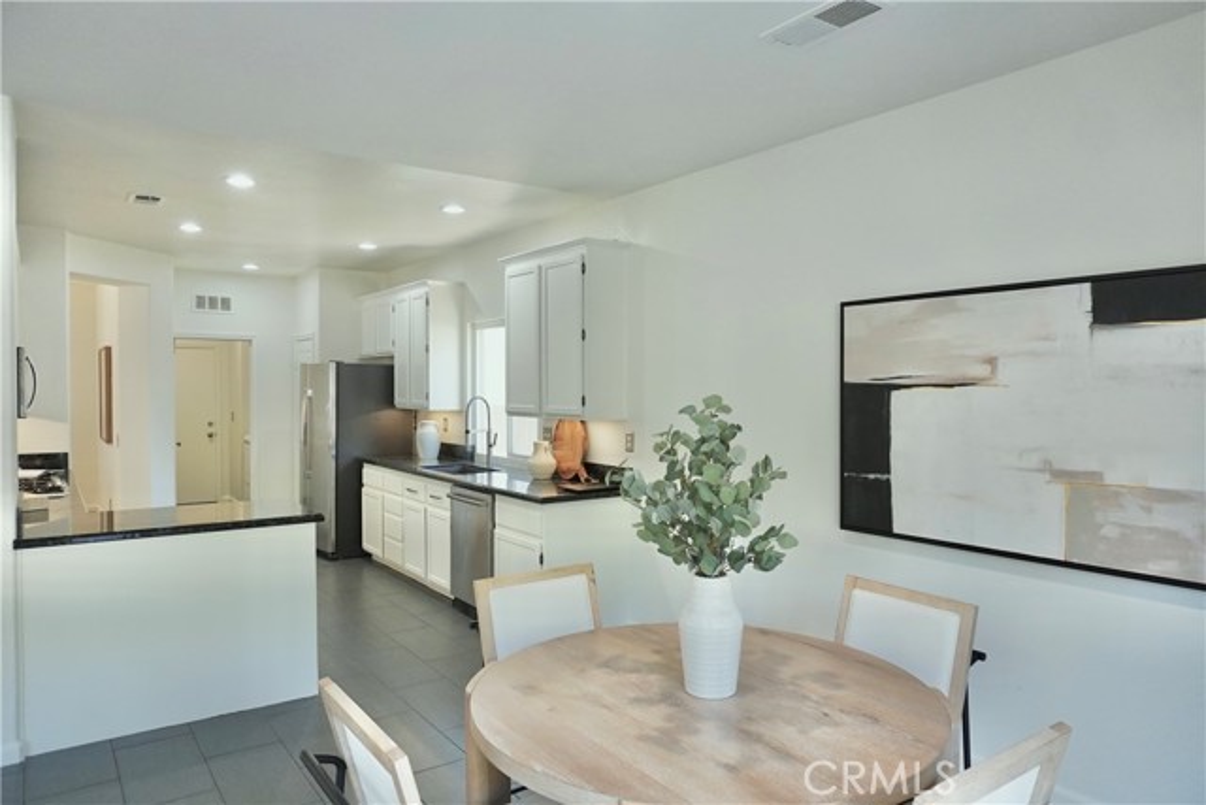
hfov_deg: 73.7
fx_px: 804
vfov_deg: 53.2
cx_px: 603
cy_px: 402
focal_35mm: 24
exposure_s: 1/160
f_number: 4
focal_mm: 16
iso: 800
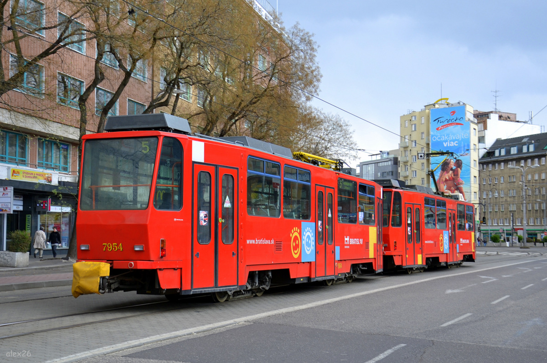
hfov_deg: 46.5
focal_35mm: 42
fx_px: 637
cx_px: 274
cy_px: 182
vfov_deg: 31.8
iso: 110
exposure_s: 1/125
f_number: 5.6
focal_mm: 28
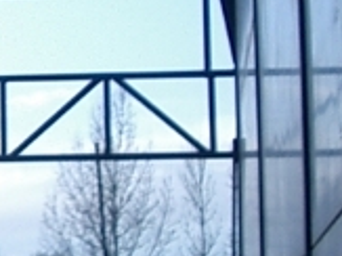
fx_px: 1905
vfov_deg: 7.7
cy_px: 179
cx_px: -376
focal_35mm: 193
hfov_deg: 9.5
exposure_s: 1/160
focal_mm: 5.8
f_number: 2.6
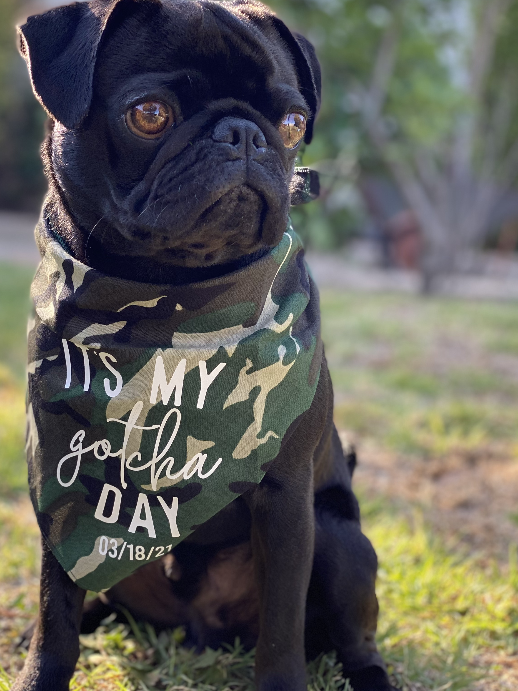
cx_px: 182
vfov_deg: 28.0
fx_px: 1377
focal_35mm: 69
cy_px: 249
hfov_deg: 21.2
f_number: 2
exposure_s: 1/122
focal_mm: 6
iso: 40
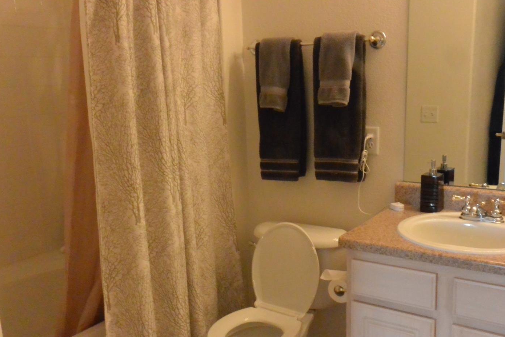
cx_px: 278
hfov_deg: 50.6
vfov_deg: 35.0
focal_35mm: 38
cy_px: 191
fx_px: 533
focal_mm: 12.5
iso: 3200
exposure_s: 1/15
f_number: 3.8
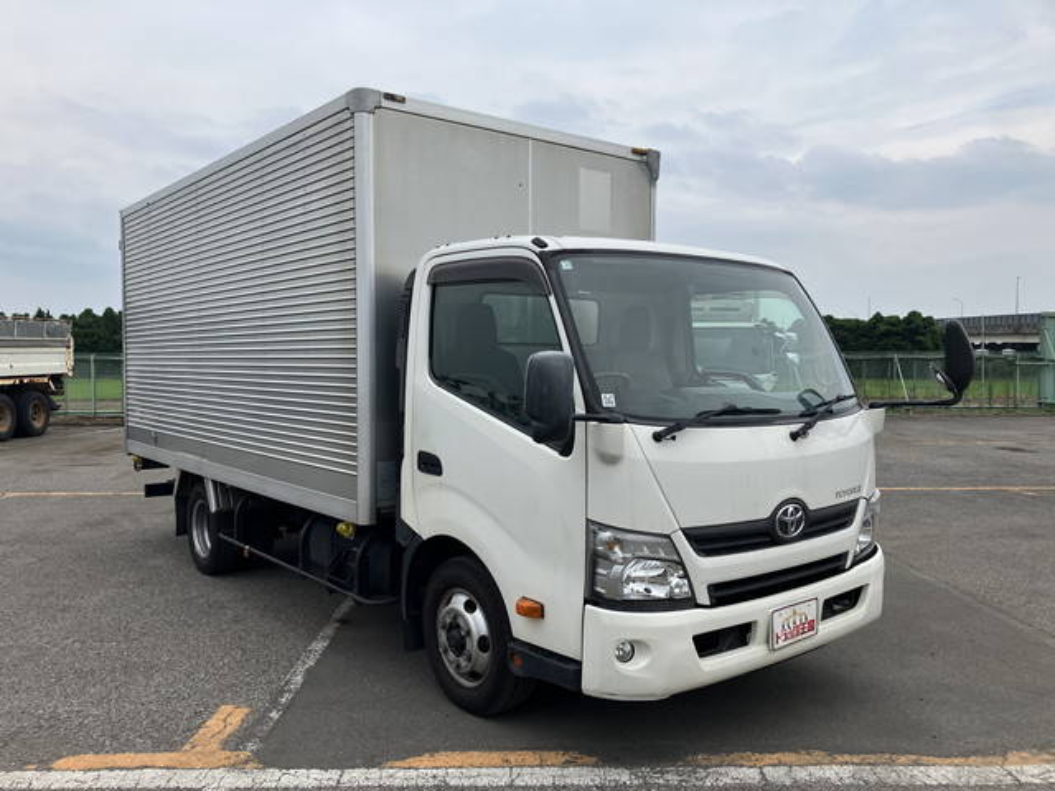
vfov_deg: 49.7
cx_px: 528
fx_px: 853
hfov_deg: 63.4
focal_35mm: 28
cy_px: 396
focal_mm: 3.99
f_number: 1.8
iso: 32
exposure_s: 1/1156
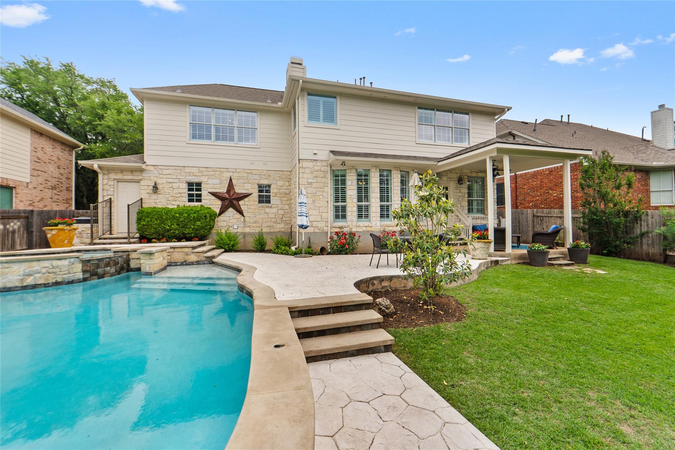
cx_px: 338
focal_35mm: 15
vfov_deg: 77.3
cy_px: 225
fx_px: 281
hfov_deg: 100.4
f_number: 9
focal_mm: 10
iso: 200
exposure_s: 1/40
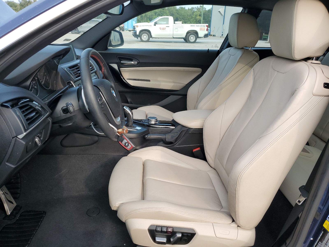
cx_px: 164
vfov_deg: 53.1
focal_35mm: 26
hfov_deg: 67.3
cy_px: 124
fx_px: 247
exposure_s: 1/455
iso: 50
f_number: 1.5
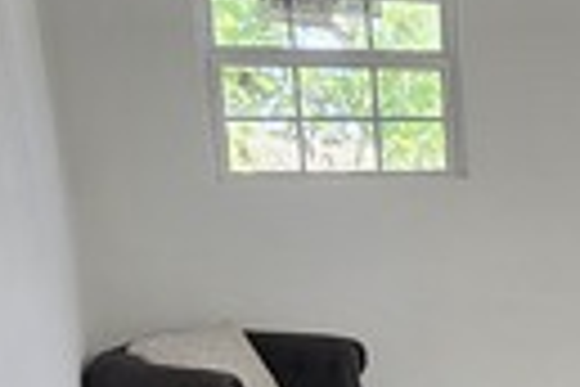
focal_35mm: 67
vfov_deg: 19.4
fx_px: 1079
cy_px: 436
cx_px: 670
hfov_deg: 27.1
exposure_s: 1/60
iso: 125
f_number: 2.2
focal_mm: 2.2
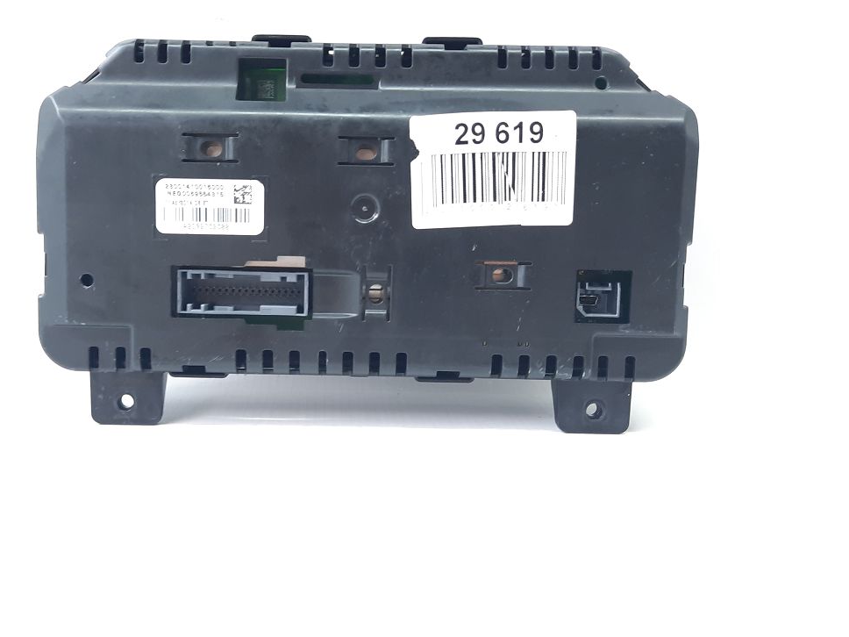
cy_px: 326
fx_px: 760
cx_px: 327
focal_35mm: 31
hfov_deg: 57.7
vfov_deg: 45.4
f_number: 2
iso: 200
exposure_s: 1/50
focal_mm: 4.6
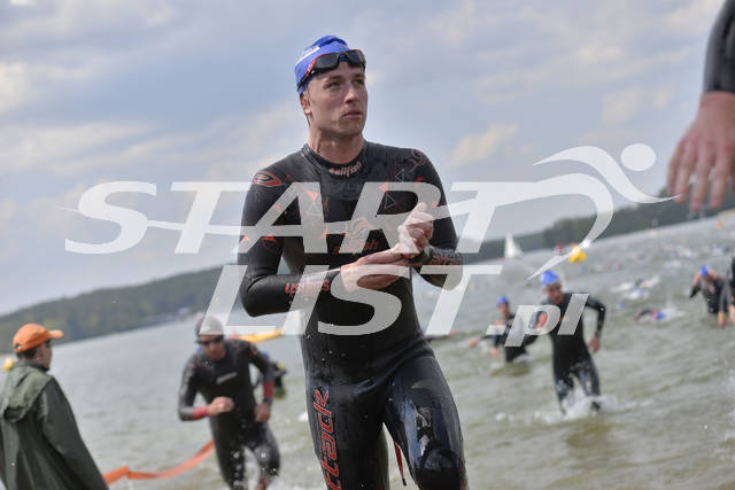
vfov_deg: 19.5
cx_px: 368
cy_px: 245
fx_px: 1429
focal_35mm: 70
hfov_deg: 28.8
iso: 200
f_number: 4
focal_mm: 70
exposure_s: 1/3200
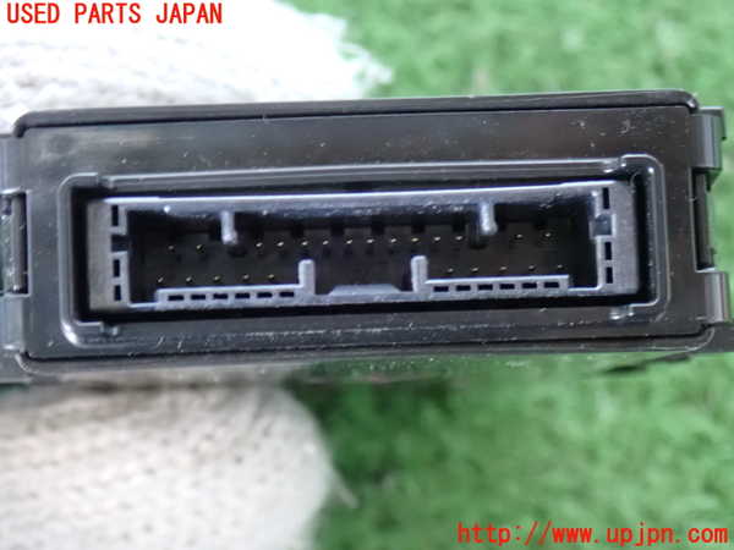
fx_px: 1866
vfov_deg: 16.8
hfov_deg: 22.3
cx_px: 367
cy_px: 275
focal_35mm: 88
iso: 1600
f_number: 4.5
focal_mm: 15.66
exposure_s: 1/13
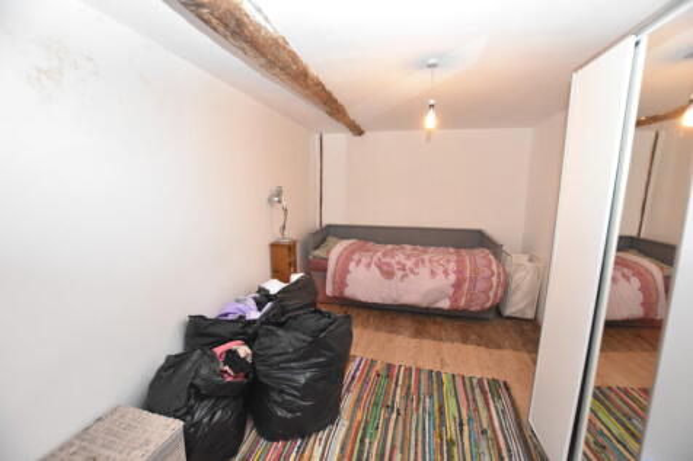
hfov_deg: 100.4
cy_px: 230
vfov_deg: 77.3
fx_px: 289
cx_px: 346
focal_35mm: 15
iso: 2200
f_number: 4
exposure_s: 1/60
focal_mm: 10
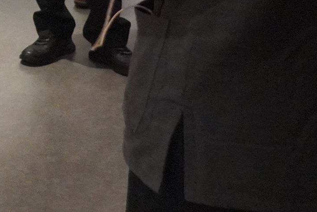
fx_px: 1392
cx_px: -375
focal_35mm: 158
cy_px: -179
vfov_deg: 8.3
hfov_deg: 11.4
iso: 12800
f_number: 4
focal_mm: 29
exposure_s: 1/100
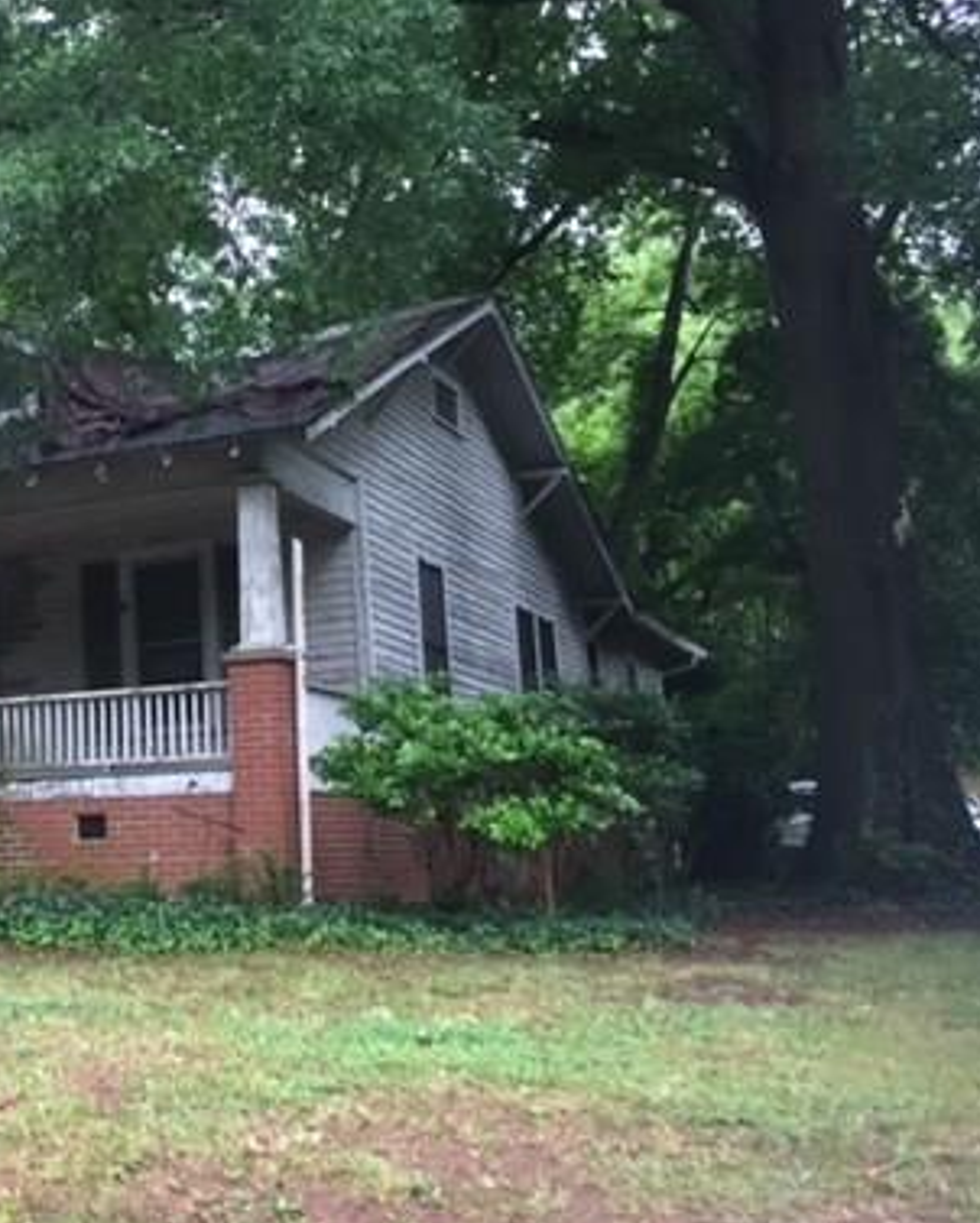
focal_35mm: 48
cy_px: 590
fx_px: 1739
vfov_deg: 38.8
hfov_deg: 29.5
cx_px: 16
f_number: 2.2
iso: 50
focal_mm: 4.15
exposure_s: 1/30
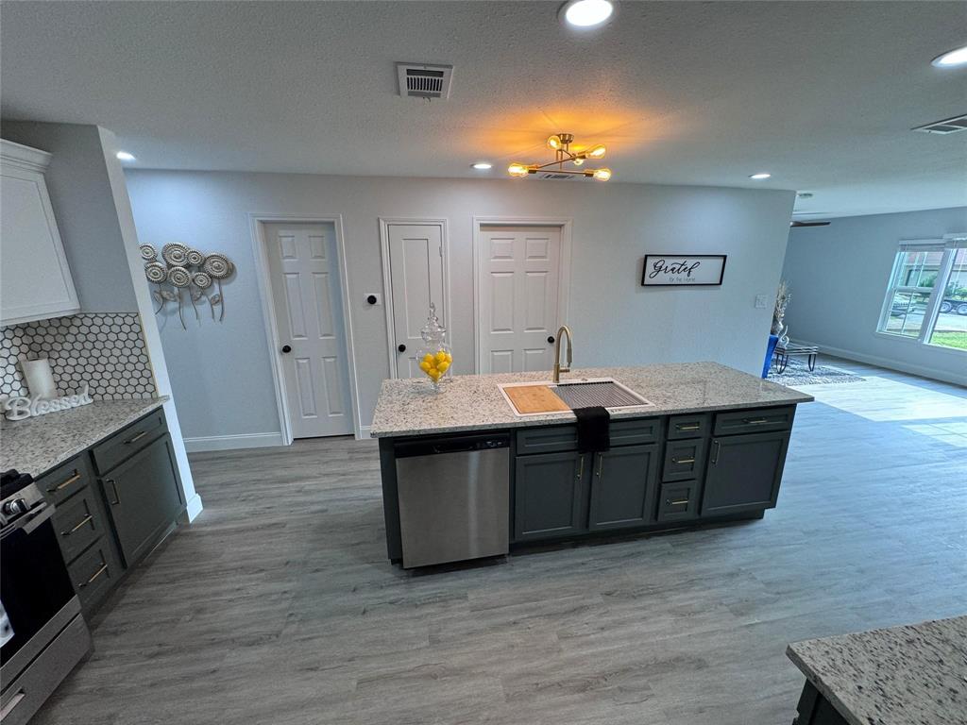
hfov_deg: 102.1
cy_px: 362
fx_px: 391
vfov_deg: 85.7
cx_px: 484
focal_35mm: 14
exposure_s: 1/120
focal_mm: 2.22
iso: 125
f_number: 2.2
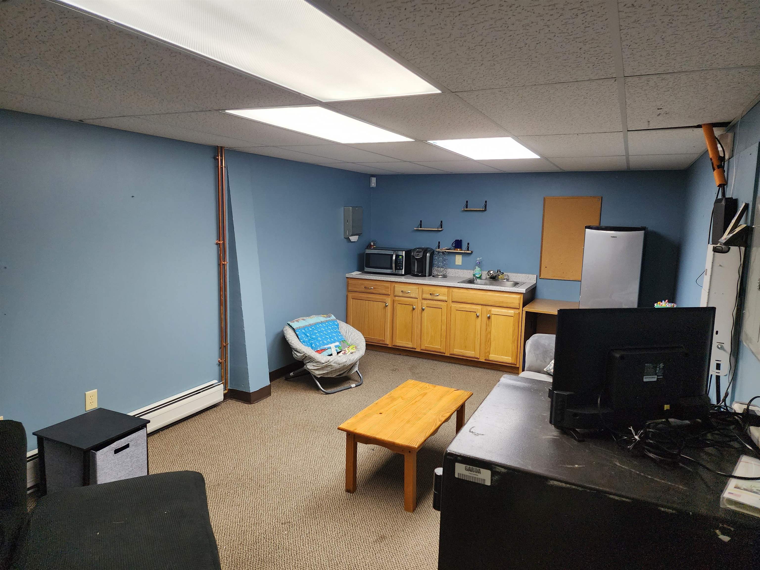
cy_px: 285
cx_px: 380
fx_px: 505
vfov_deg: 58.9
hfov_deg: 73.9
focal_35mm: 23
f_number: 1.8
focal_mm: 6.4
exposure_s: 1/120
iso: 500
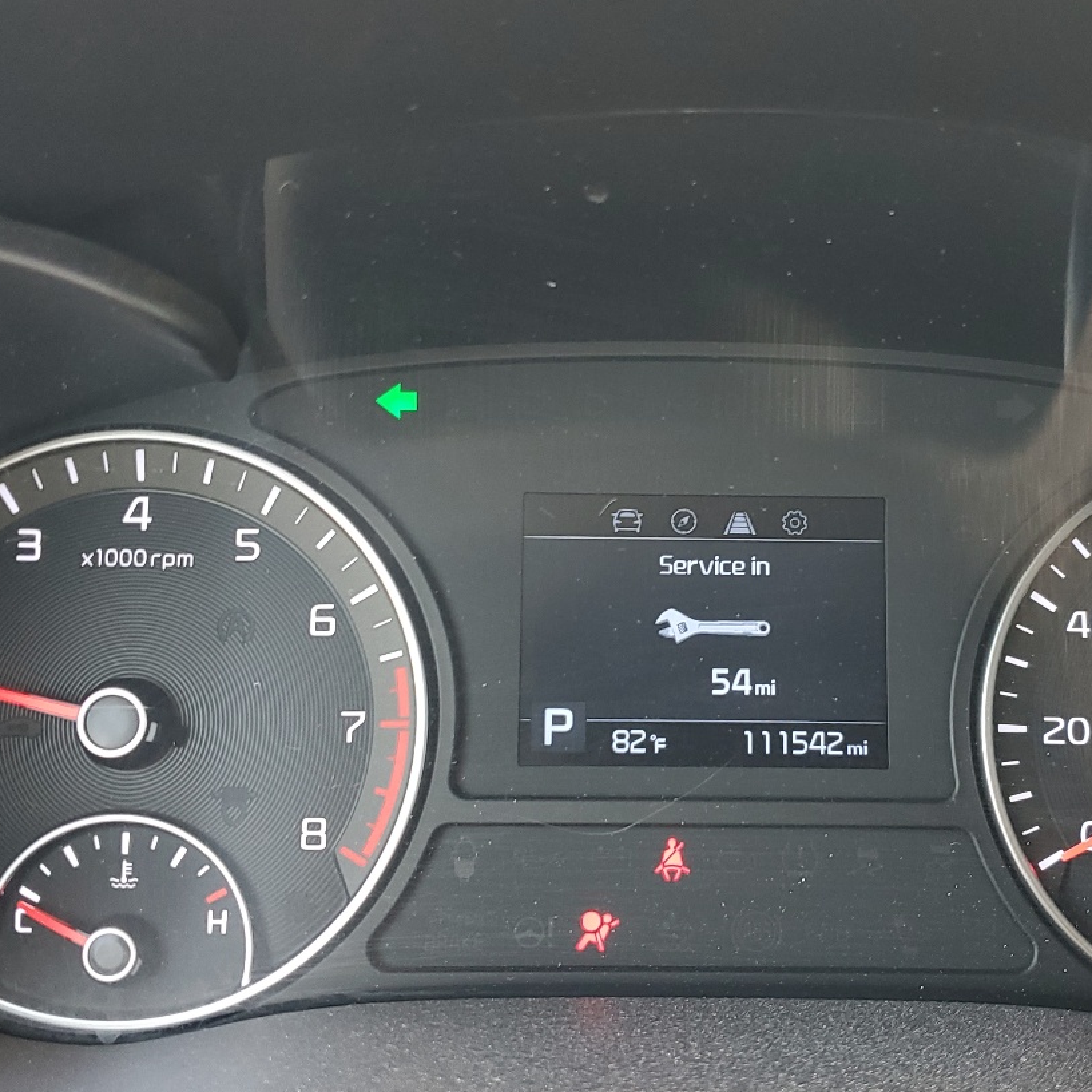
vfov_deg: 37.5
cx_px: 696
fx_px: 1606
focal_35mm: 45
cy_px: 599
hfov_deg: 37.3
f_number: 1.5
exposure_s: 1/60.2
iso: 70
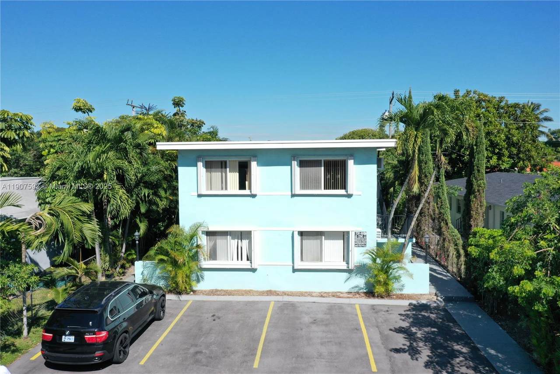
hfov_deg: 65.5
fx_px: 435
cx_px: 280
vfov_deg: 46.4
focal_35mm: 28
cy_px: 187
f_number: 5.6
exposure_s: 1/500
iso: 100
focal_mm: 10.26
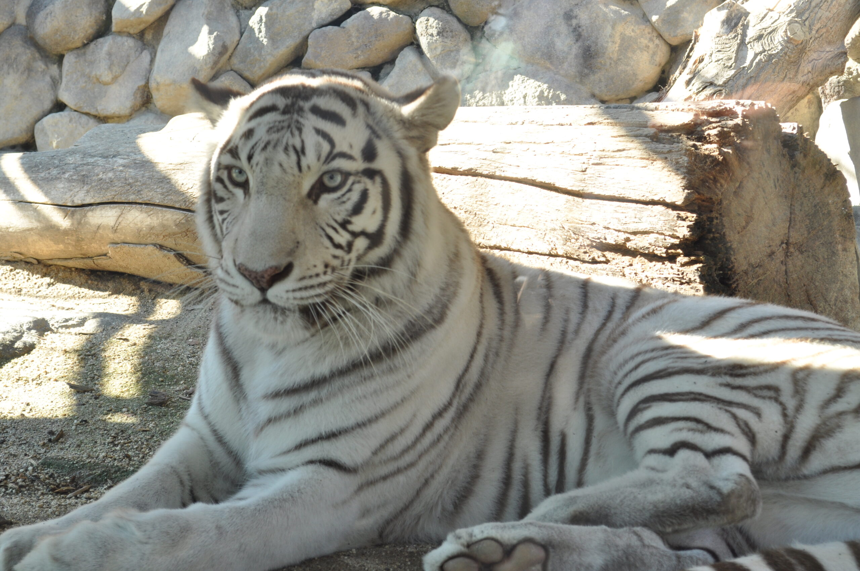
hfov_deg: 24.6
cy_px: 286
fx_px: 1968
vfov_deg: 16.5
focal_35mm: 82
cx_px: 430
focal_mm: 55
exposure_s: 1/50
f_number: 10
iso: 320
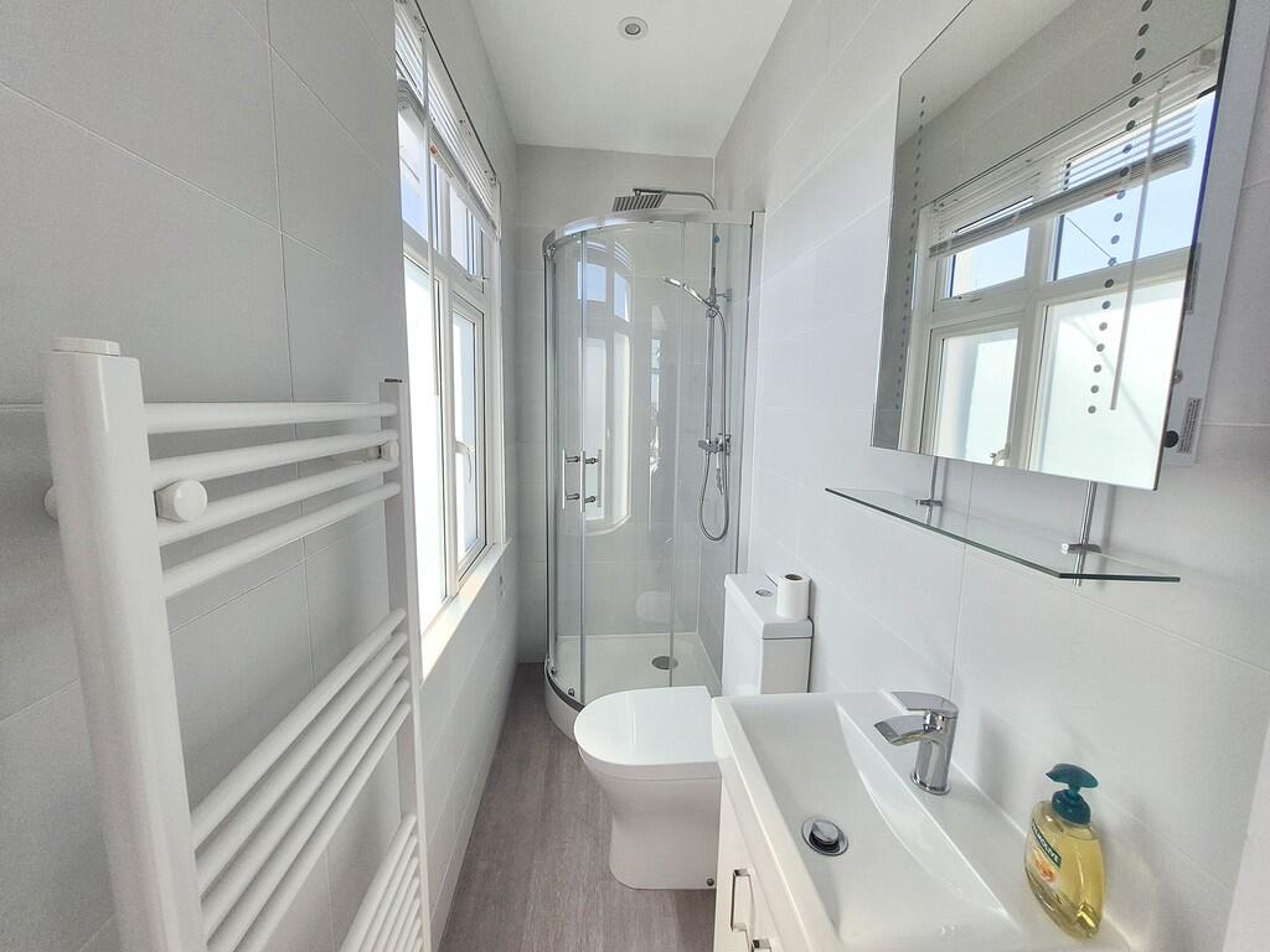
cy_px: 476
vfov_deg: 89.9
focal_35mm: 13
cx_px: 635
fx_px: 477
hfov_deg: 106.2
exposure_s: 1/584
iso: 50
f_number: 2.2
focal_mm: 1.7
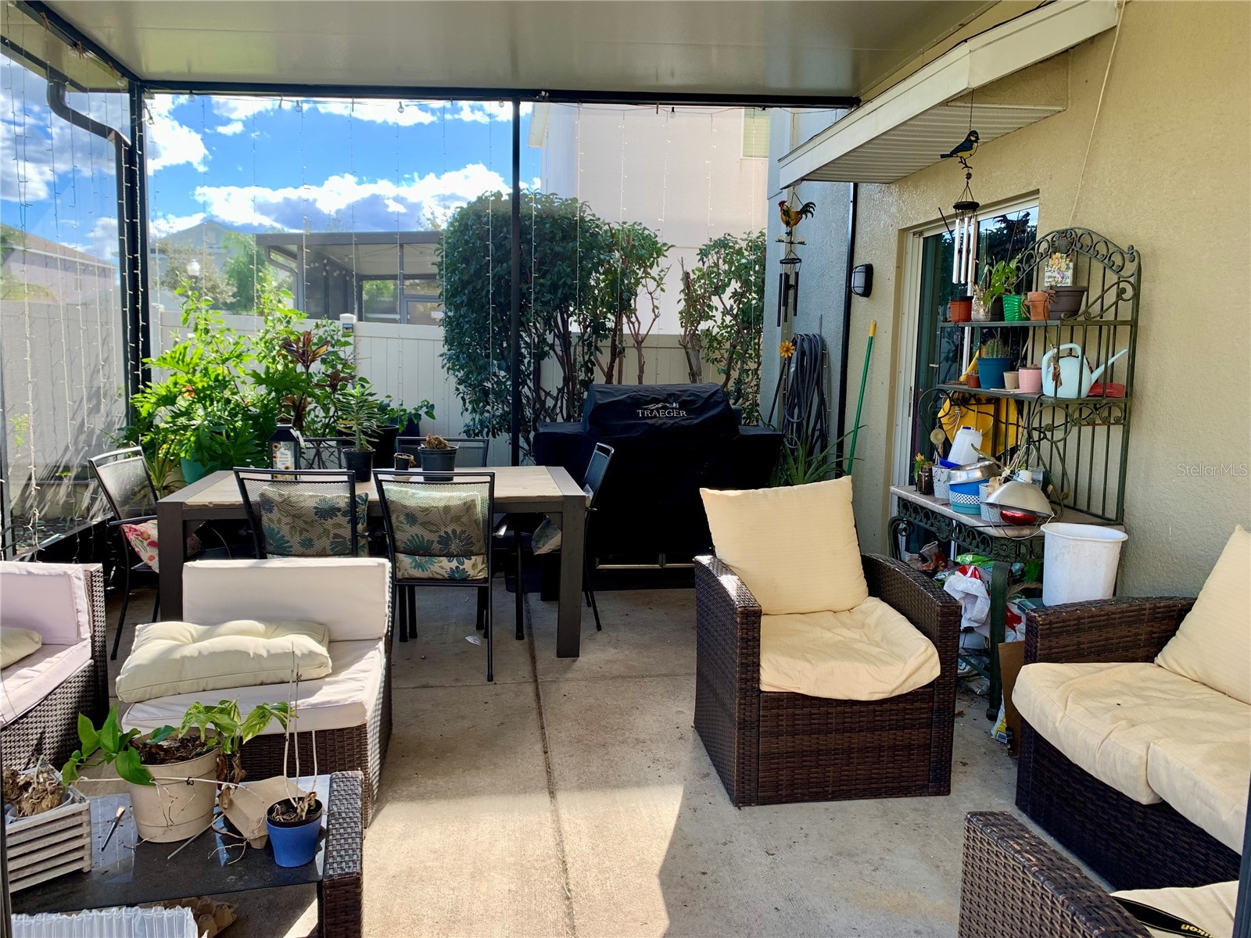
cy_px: 469
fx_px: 940
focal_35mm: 26
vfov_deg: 53.1
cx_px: 626
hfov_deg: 67.3
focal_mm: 4.25
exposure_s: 1/254
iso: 25
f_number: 1.8
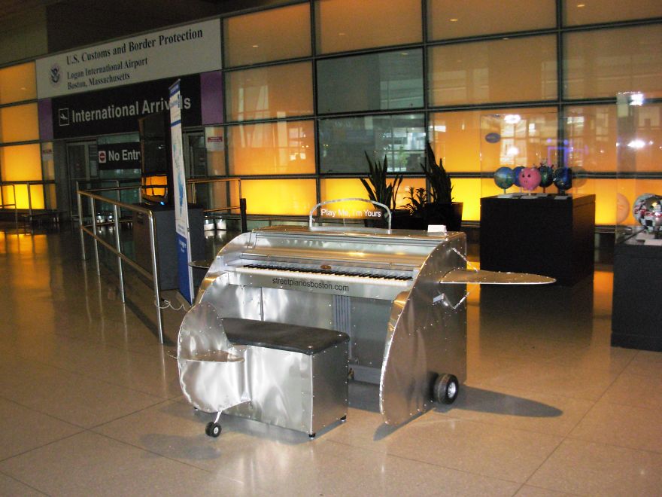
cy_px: 248
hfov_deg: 49.0
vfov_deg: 37.7
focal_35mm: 38
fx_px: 727
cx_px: 331
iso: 400
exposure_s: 1/161
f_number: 2.9
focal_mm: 6.3
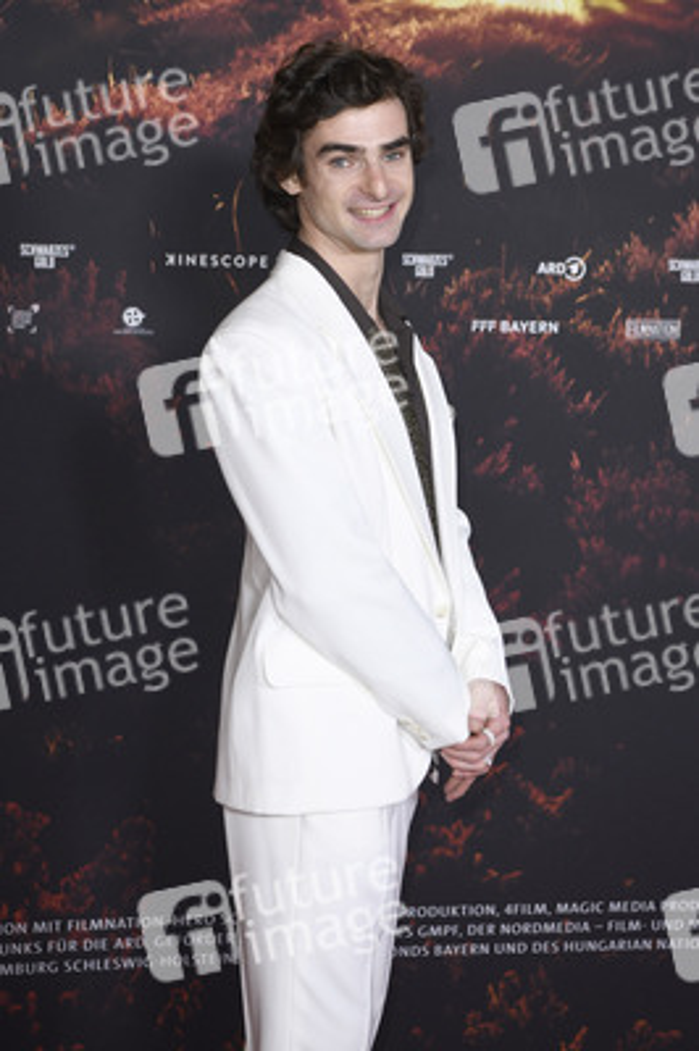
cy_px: 526
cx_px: 350
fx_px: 2042
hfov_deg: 19.4
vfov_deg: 28.9
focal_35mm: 70
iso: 1250
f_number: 4
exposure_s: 1/320
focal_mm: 70
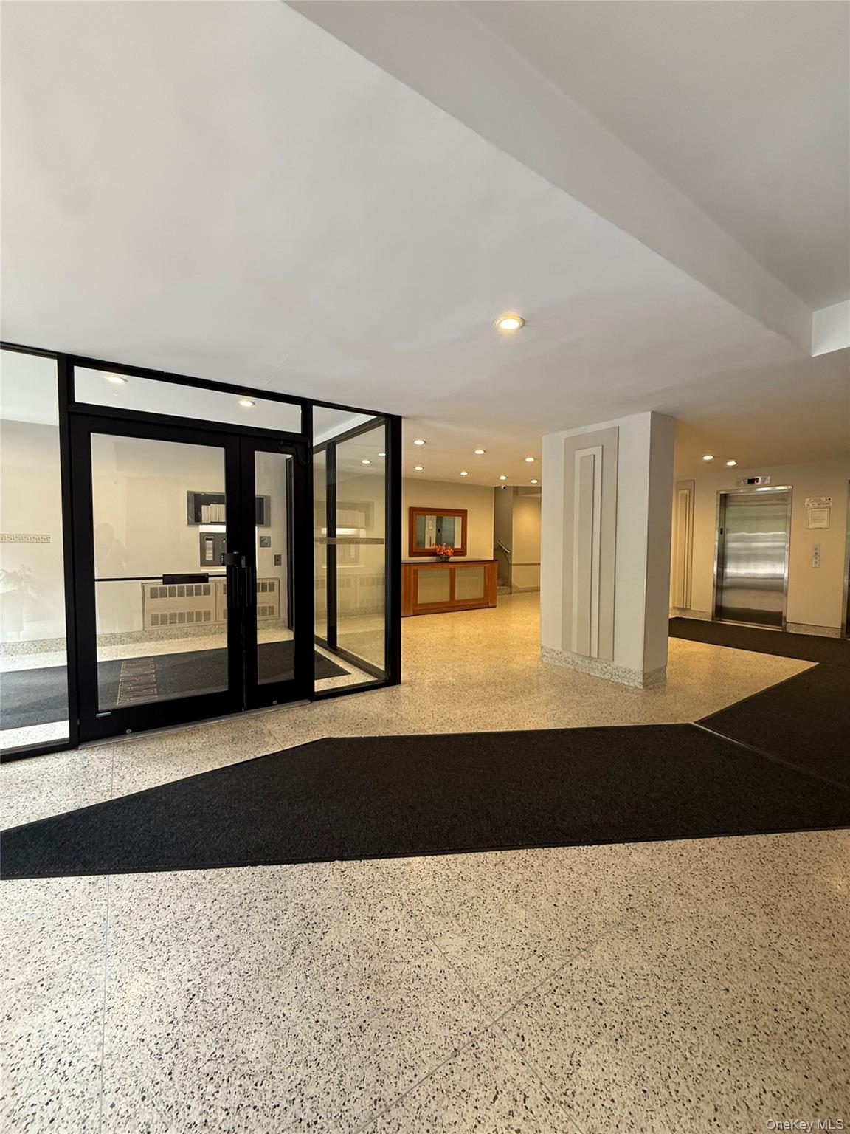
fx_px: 458
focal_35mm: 14
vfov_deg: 102.1
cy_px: 567
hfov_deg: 85.7
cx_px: 425
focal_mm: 2.22
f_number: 2.2
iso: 200
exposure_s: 1/60
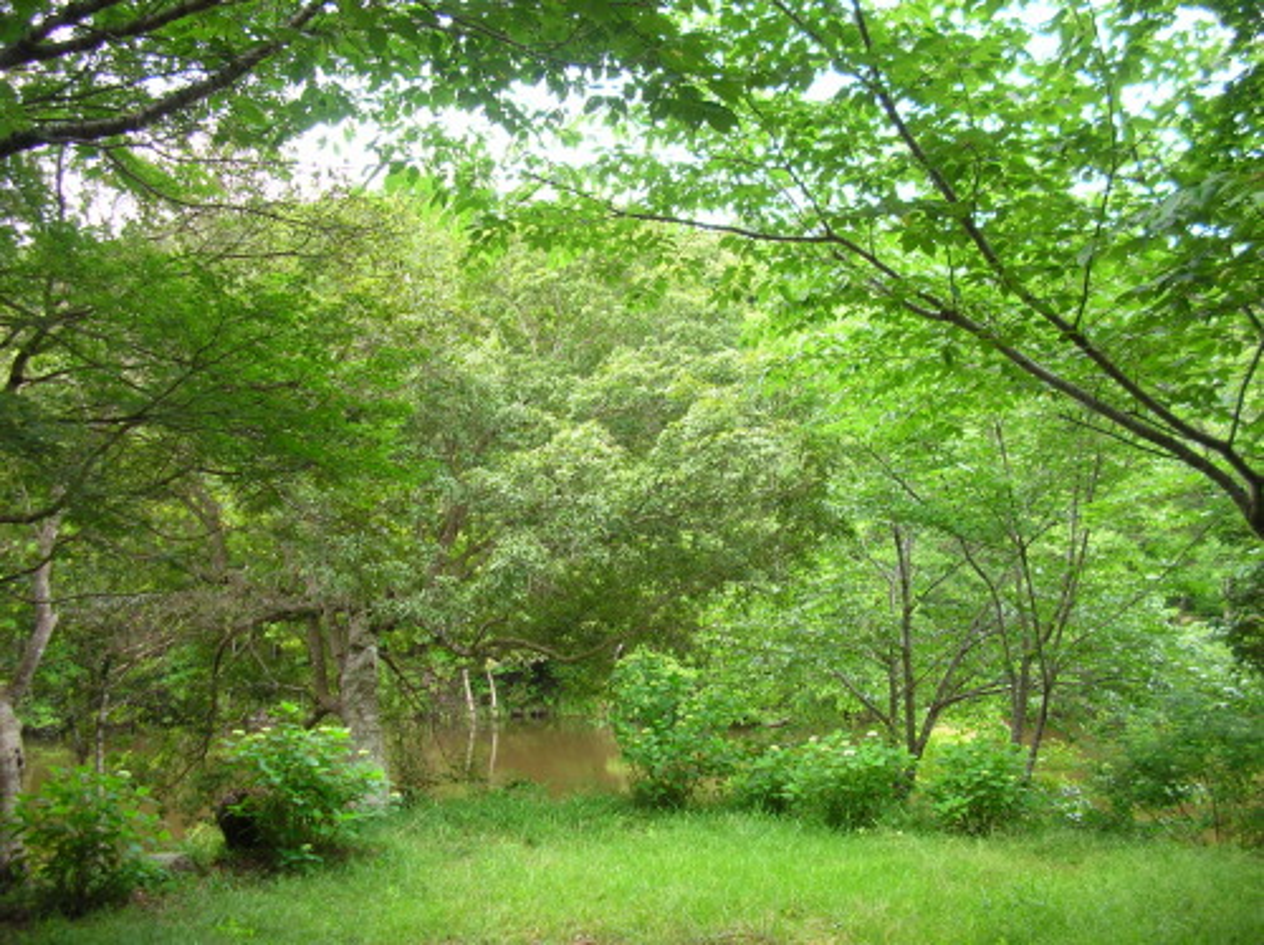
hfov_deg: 52.7
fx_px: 1277
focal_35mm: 35
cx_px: 632
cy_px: 472
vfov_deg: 40.6
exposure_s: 1/39.2
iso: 50
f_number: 2.8
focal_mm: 5.8
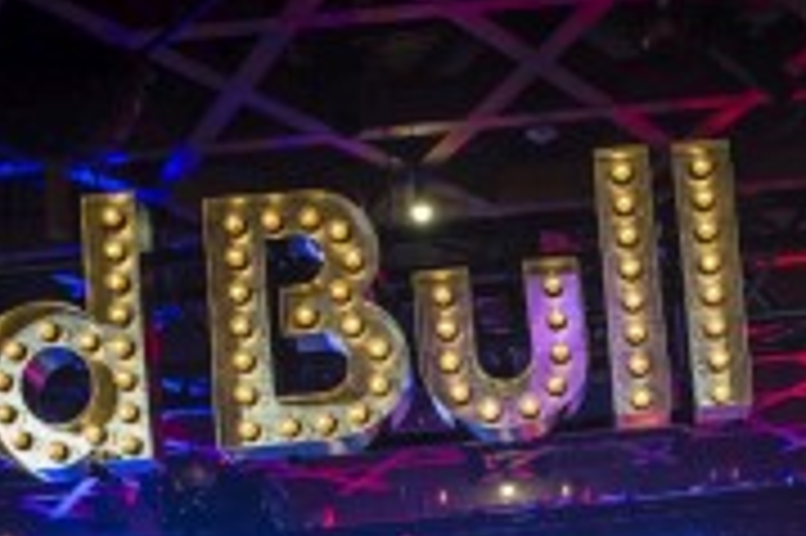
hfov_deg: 25.1
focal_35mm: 80
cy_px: 678
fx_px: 1789
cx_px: 612
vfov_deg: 16.2
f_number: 5
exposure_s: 1/100
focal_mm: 28
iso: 800
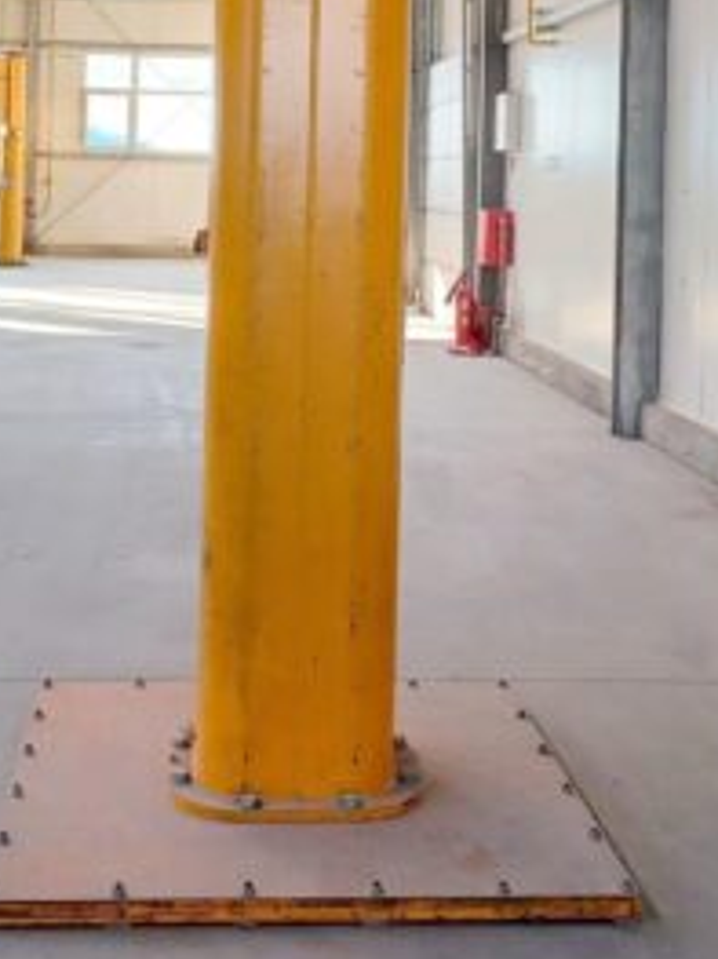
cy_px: 175
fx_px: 1578
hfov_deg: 25.6
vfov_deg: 32.7
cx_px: 295
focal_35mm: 57
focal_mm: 4.6
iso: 200
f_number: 1.8
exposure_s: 1/50
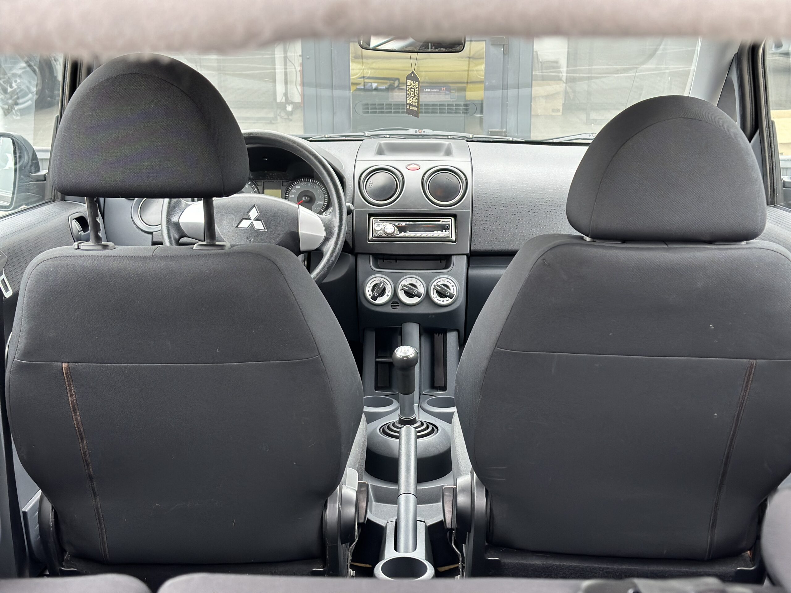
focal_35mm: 48
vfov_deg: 30.3
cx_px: 396
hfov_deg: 39.7
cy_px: 296
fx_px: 1097
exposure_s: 1/121
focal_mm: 6.86
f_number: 1.78
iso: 125
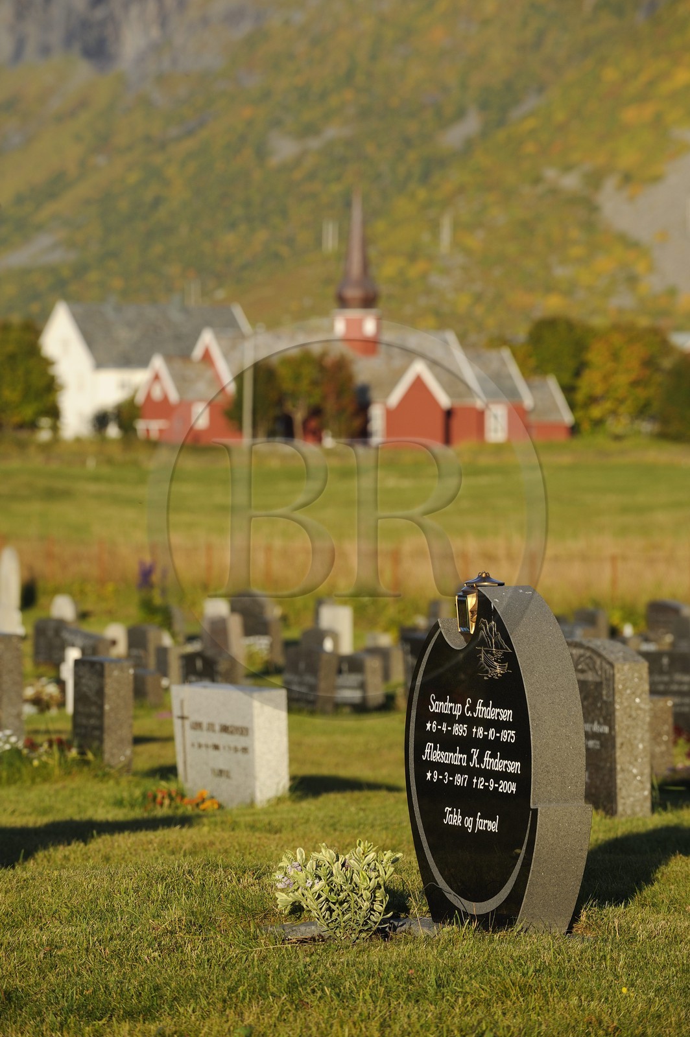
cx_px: 345
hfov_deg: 6.9
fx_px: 5760
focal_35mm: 200
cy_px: 518
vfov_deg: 10.3
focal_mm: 200
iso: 200
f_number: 9
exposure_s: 1/320
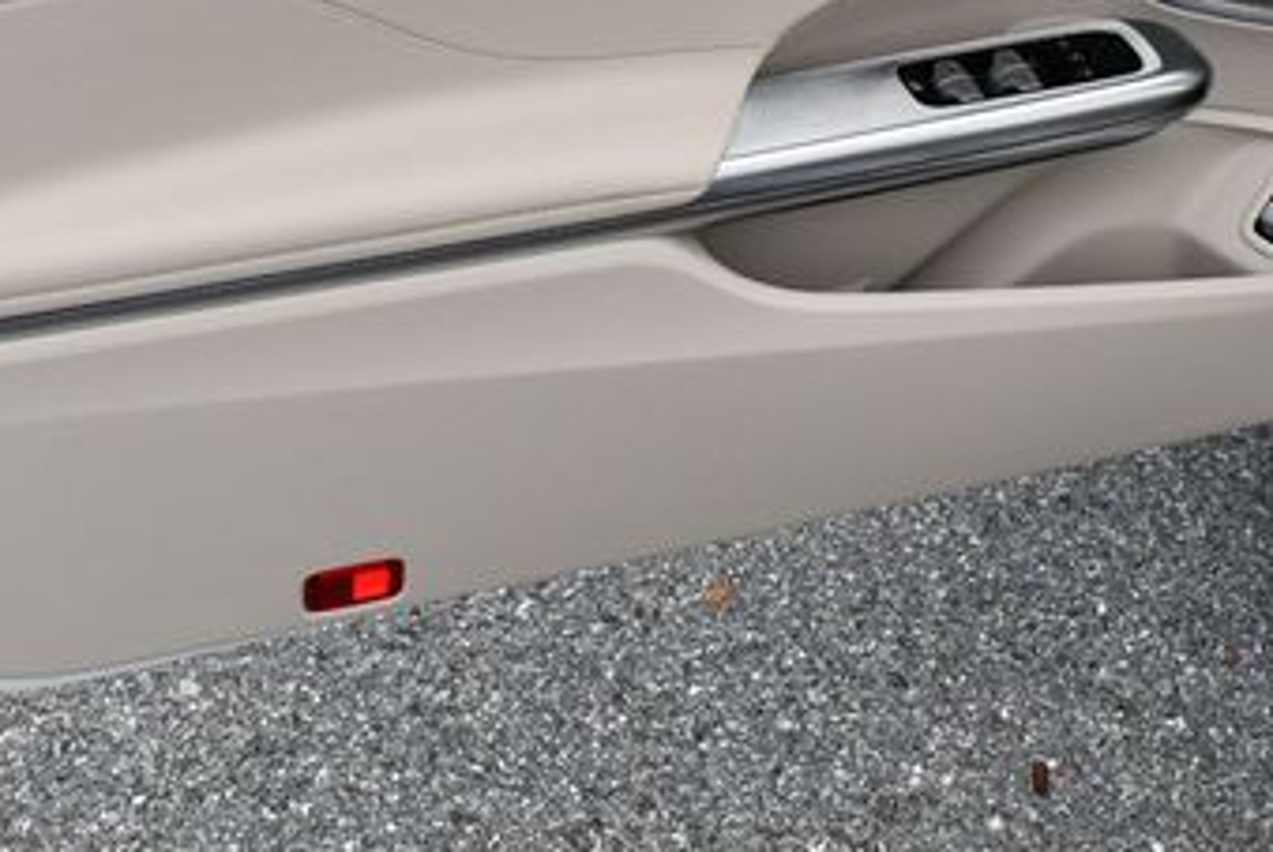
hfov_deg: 29.6
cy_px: 109
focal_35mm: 68
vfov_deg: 19.8
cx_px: 623
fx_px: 2408
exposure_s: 1/250
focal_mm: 18
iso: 160
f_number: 8
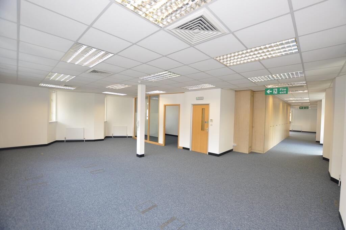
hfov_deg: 100.5
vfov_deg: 77.2
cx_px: 173
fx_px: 144
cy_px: 115
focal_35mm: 15
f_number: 4
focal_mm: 10
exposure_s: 1/60
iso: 400
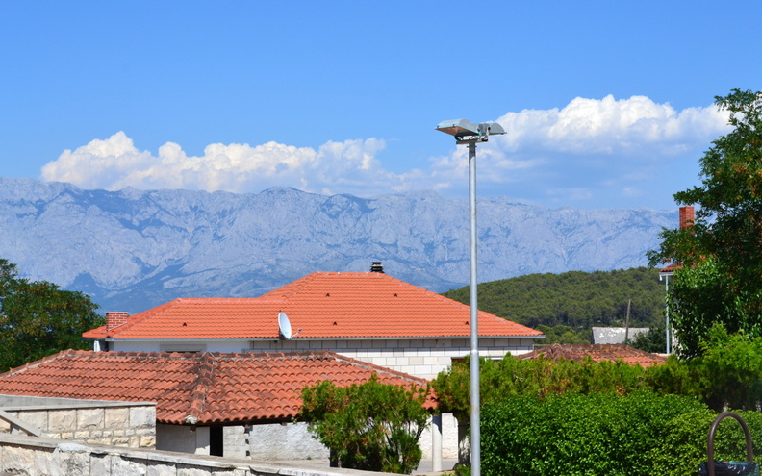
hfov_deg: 30.2
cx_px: 382
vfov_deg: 19.1
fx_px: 1412
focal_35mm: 68
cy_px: 221
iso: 280
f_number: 11
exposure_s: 1/500
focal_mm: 44
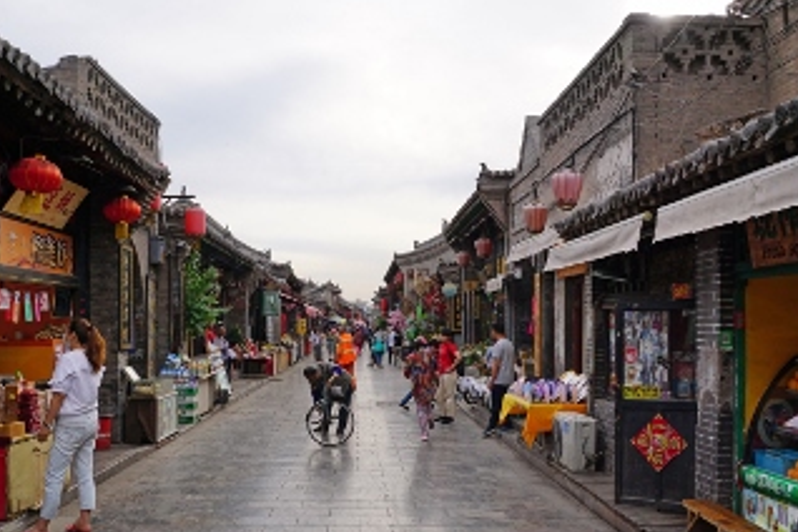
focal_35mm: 34
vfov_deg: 38.8
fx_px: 754
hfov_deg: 55.7
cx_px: 366
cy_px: 312
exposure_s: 1/125
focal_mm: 18
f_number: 9
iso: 100
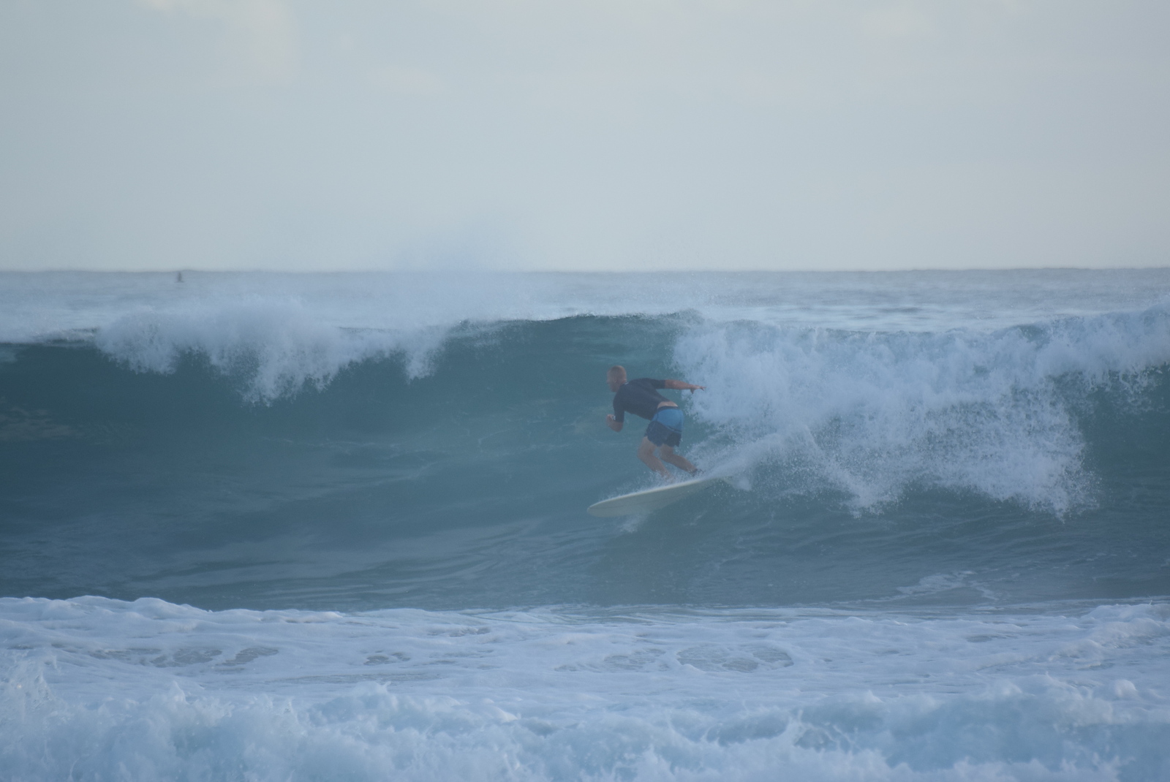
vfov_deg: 3.1
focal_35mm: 450
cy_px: 391
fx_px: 14638
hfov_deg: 4.6
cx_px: 585
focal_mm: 300
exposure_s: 1/1000
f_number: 5.6
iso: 500
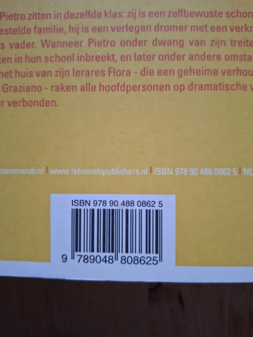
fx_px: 224
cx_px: 126
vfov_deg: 73.9
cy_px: 168
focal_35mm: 23
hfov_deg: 58.9
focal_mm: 5.54
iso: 400
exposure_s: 1/25
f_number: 1.8
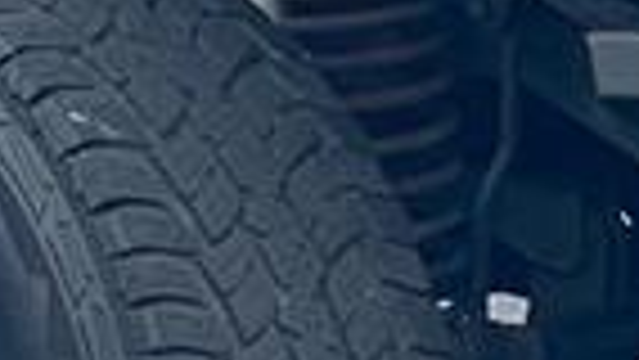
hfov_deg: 5.3
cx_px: 58
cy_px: -261
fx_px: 6916
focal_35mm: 408
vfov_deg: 3.0
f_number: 2
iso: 25
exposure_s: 1/466
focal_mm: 6
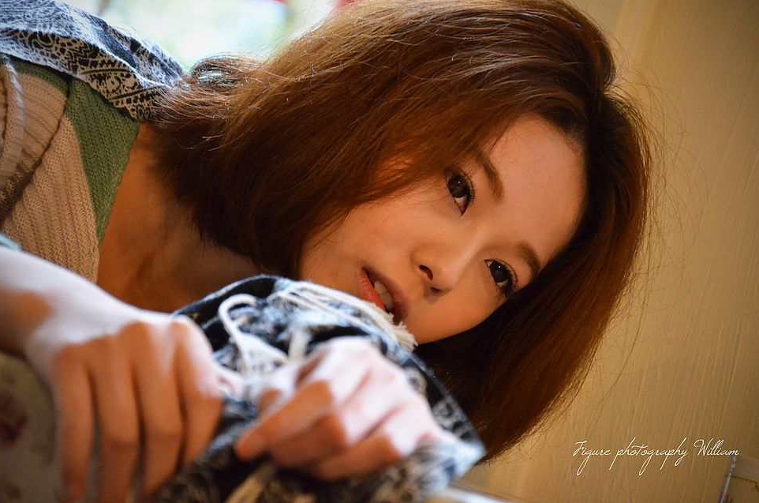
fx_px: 3377
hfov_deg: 12.8
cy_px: 249
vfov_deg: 8.5
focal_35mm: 161
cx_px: 378
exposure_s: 1/80
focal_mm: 105
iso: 3200
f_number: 5.6
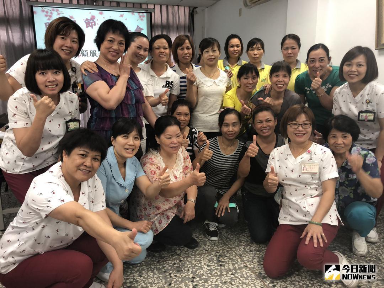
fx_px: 311
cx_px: 192
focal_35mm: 28
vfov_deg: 49.7
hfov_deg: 63.4
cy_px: 144
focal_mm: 3.99
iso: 125
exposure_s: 1/60
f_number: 1.8
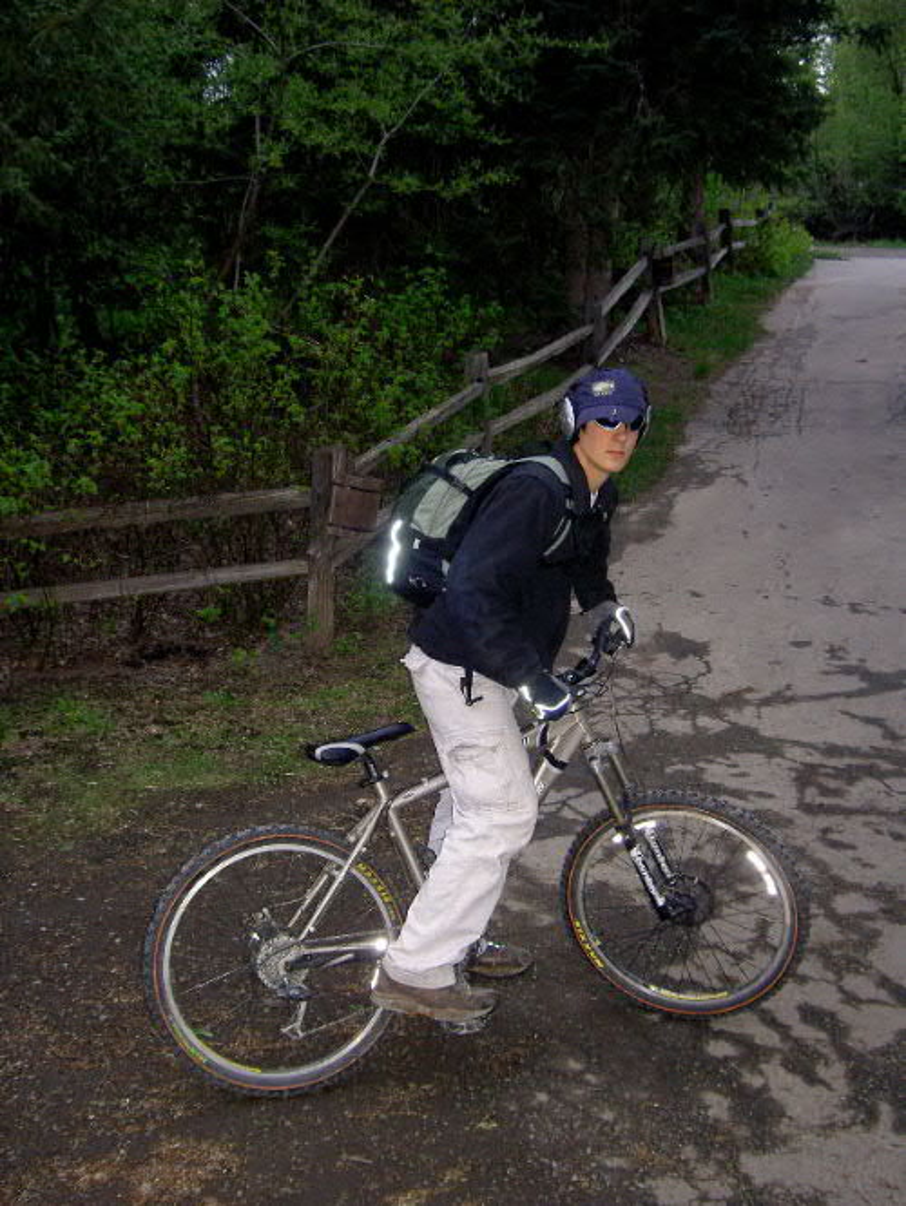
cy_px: 603
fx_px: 1360
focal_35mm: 39
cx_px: 453
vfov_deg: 47.8
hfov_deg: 36.8
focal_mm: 8
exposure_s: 1/60
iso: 100
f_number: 2.8
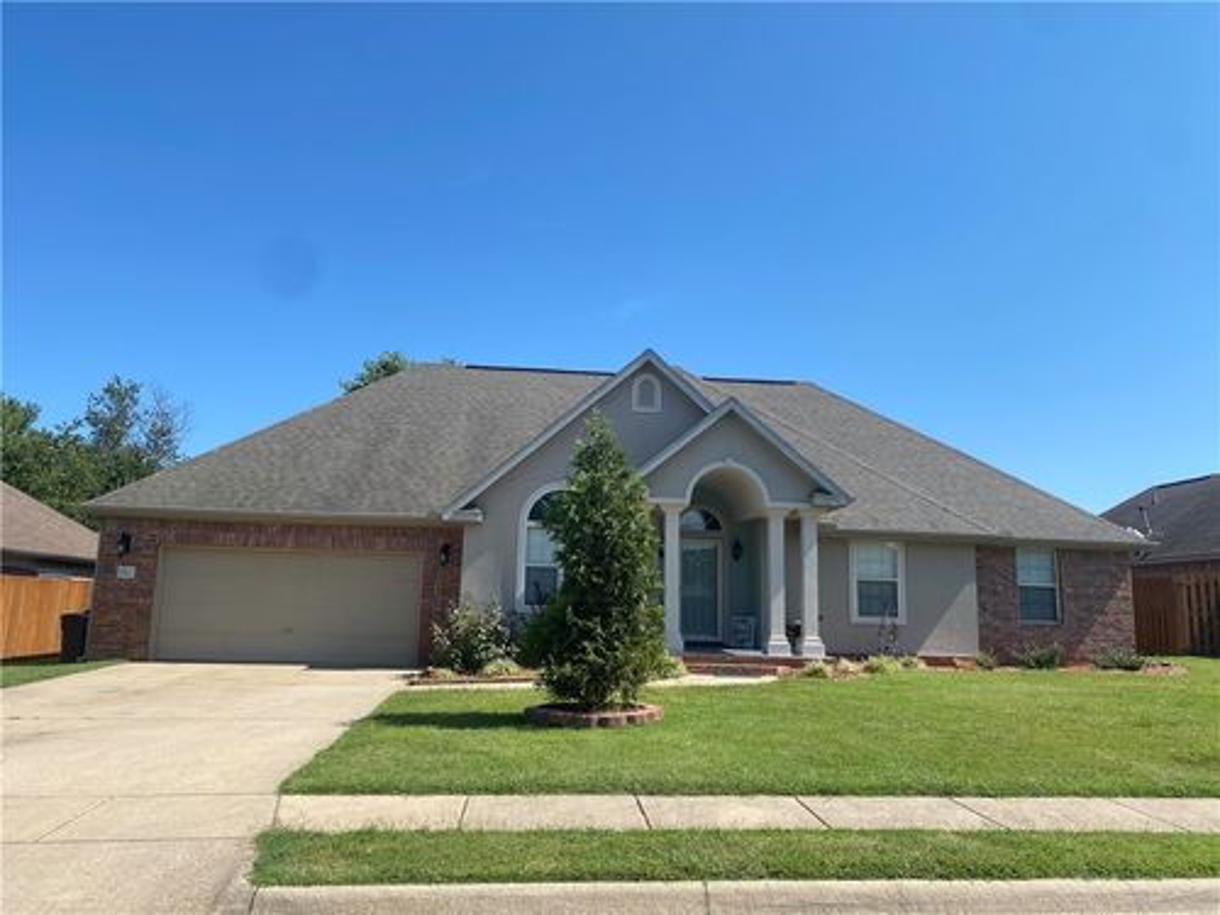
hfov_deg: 67.3
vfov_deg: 53.1
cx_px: 610
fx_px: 916
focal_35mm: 26
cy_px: 458
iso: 32
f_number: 1.8
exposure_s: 1/1808
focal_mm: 4.25
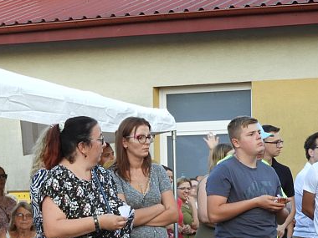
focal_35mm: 175
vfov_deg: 8.4
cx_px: -4
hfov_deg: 11.2
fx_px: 1608
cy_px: 303
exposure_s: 1/60
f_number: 4.2
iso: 100
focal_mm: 11.6
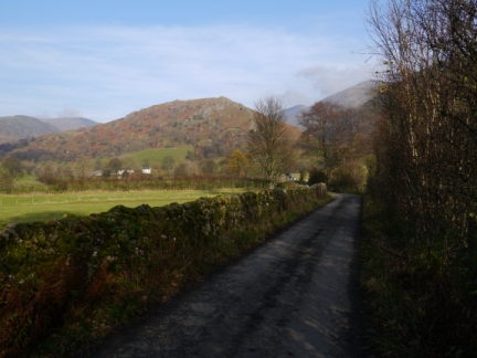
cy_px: 179
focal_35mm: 36
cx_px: 238
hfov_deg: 51.4
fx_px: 496
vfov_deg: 39.7
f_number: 7.1
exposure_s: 1/400
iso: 160
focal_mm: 18
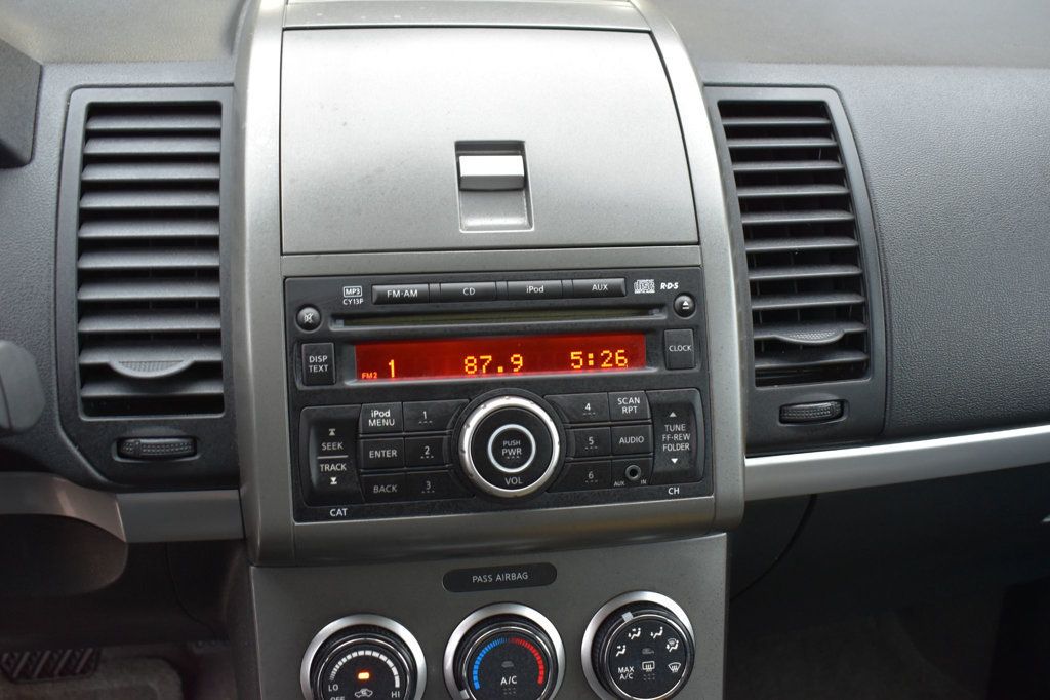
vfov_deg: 38.3
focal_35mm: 34
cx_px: 525
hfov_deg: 55.1
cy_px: 350
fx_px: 1006
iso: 1000
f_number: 6.3
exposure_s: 1/15
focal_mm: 23
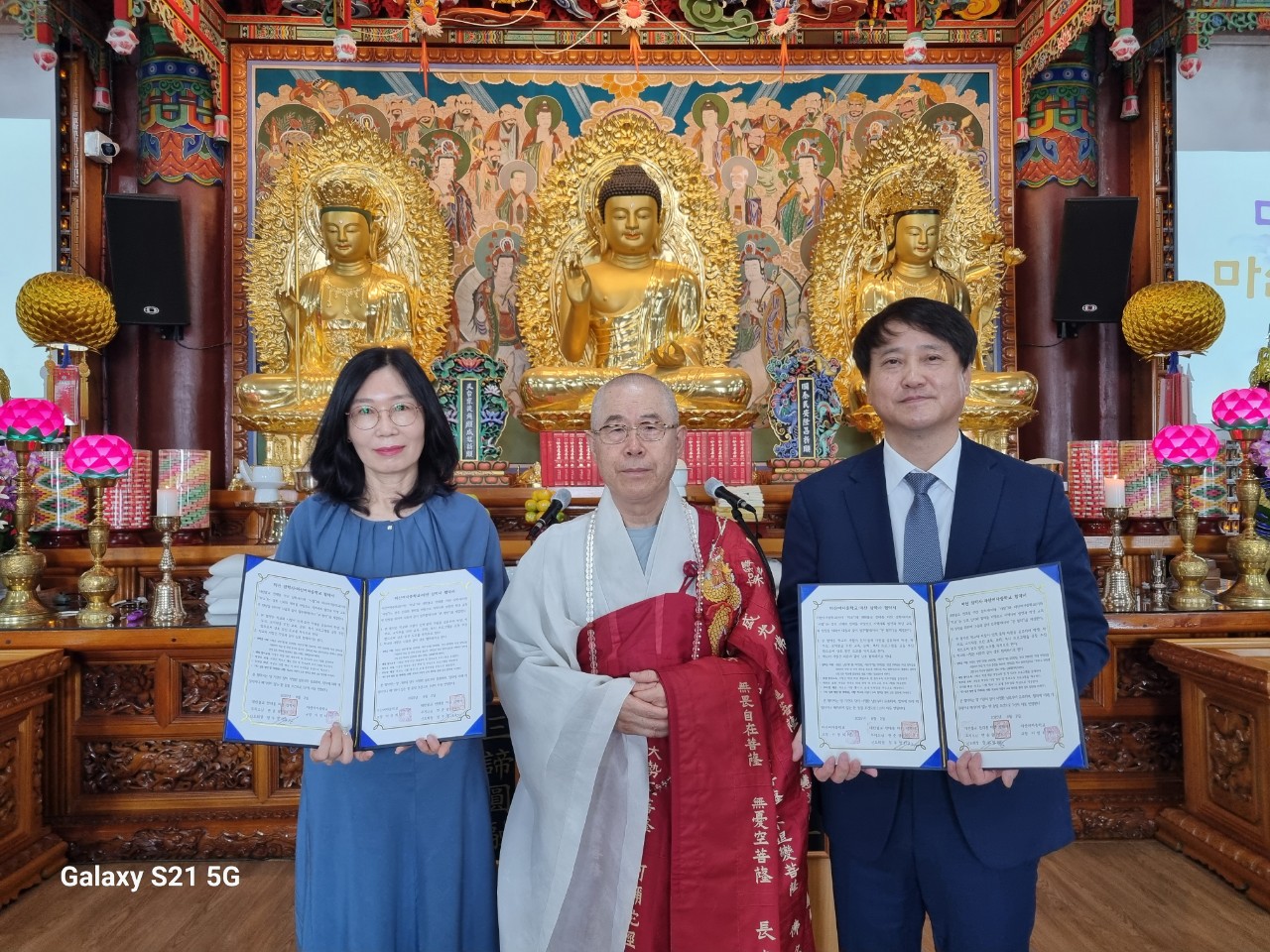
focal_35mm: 26
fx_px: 954
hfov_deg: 67.3
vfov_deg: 53.1
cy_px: 476
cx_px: 635
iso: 200
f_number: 1.8
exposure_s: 1/120
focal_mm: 5.4
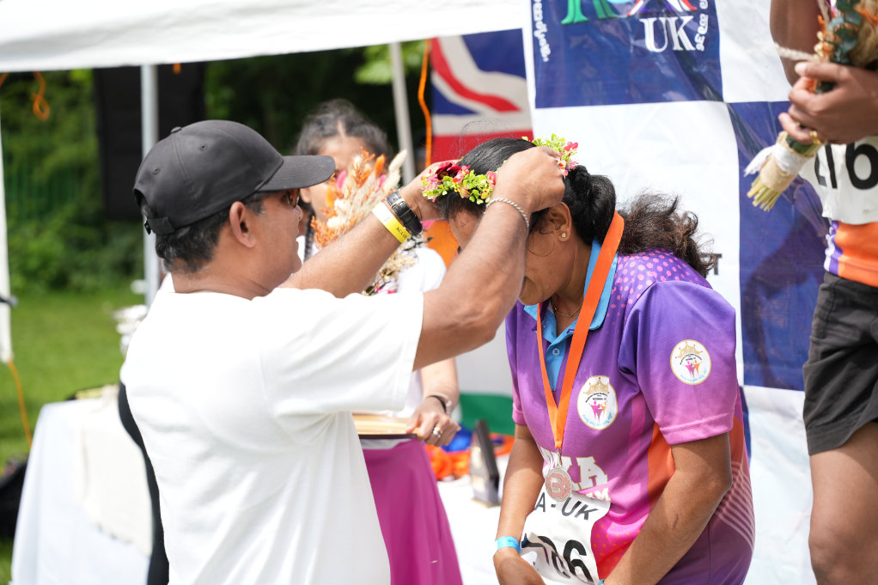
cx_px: 439
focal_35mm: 70
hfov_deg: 28.8
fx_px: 1707
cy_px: 292
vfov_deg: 19.5
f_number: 2.8
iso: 250
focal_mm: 70
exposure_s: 1/1600
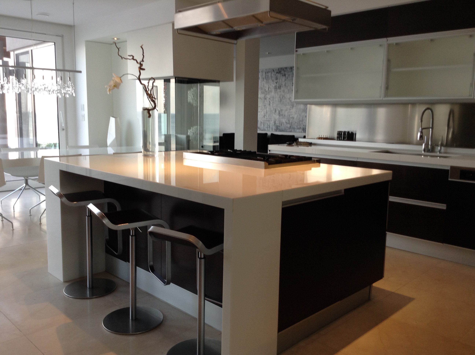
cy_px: 178
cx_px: 238
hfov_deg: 55.4
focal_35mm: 33
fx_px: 452
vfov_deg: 42.8
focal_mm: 3.3
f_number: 2.4
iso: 25
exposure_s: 1/30
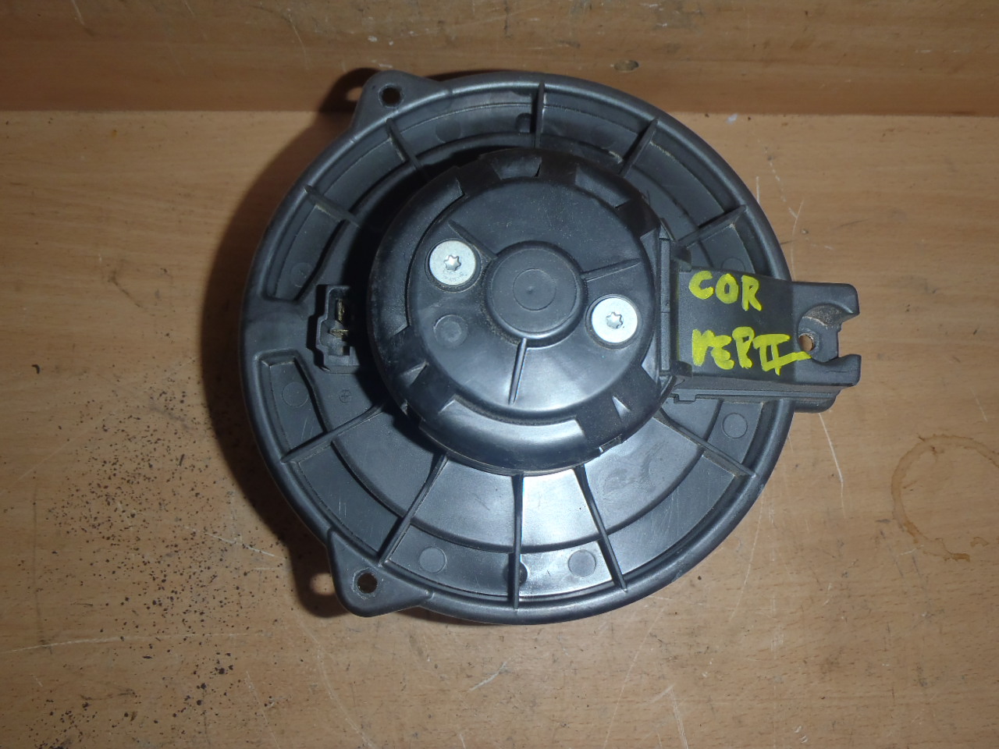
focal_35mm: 28
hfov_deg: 63.4
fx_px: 808
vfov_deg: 49.7
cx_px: 500
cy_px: 374
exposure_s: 1/30
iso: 100
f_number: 3.9
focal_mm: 5
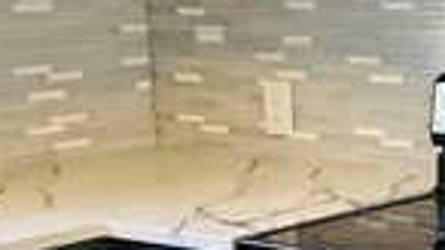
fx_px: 1262
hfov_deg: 17.9
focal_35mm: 107
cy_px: 159
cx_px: 668
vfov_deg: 11.3
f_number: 2.2
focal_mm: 2.22
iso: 250
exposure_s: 1/60
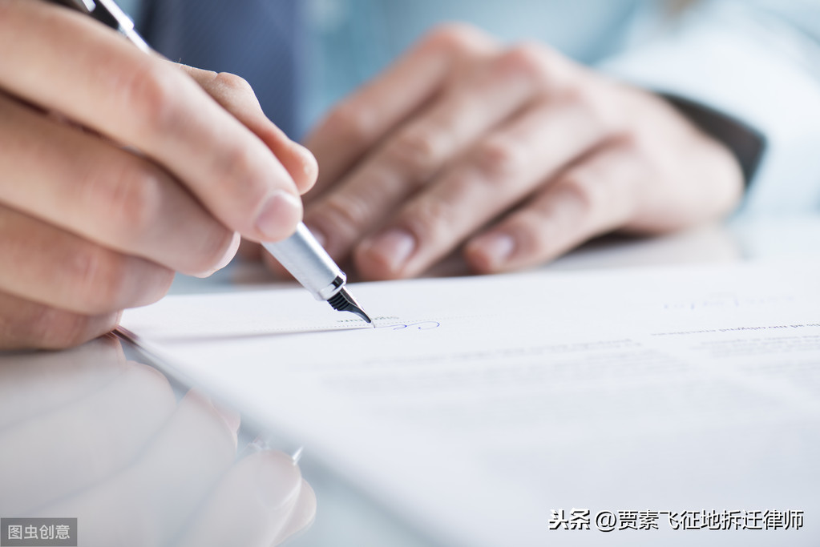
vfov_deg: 13.1
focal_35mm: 105
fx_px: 2393
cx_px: 410
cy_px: 274
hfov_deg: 19.4
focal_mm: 105
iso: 100
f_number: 4.5
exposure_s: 1/160
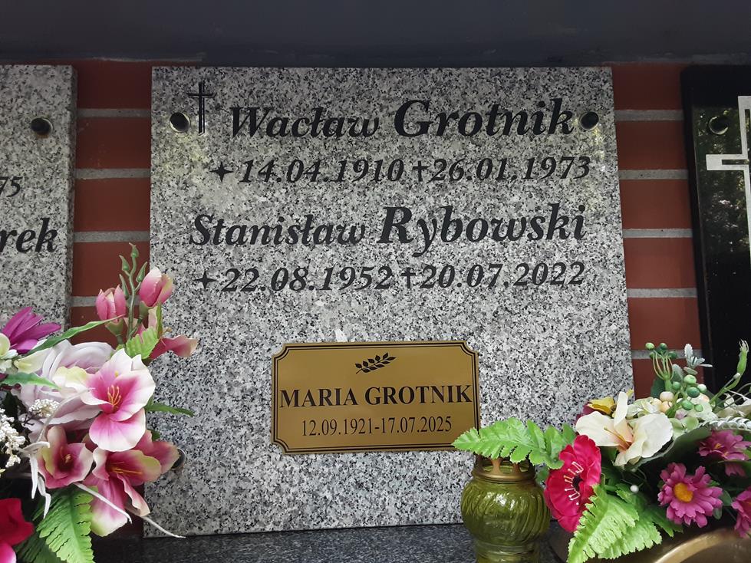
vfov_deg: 49.7
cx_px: 376
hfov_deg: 63.5
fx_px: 607
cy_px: 282
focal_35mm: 28
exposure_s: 1/50
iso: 125
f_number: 1.9
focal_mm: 2.9
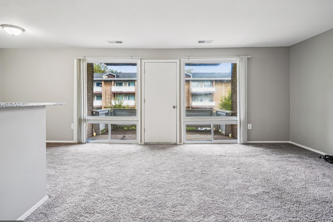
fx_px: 166
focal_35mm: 18
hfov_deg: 90.0
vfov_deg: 67.3
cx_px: 161
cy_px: 115
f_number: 8
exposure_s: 1/80
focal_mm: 17
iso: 640
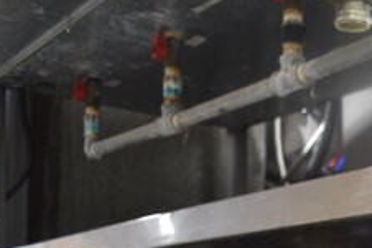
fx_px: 755
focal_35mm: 73
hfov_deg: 24.3
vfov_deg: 17.4
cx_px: 479
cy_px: 330
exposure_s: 1/30
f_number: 3.5
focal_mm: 18
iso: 800
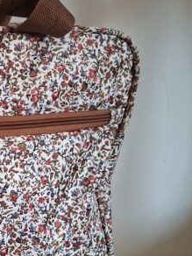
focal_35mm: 63
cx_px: -62
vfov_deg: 30.5
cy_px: 167
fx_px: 466
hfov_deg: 21.0
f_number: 1.8
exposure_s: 1/33
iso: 320
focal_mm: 5.54
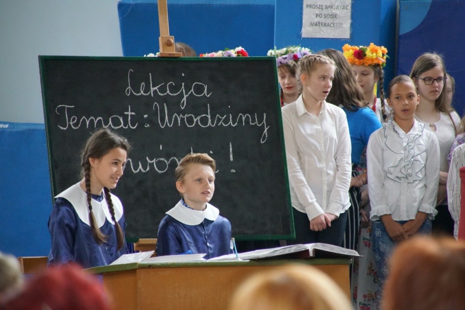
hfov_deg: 6.9
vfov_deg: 4.6
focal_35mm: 300
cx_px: 232
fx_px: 3875
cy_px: 155
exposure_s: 1/200
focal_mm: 200
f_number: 6.3
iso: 3200
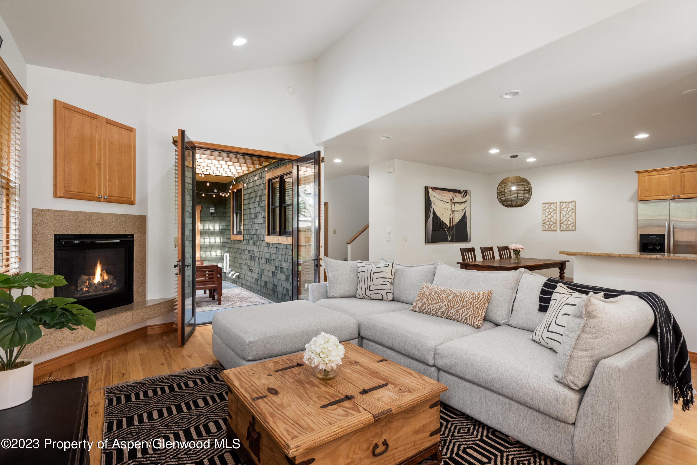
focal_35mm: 19
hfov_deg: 86.9
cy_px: 232
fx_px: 368
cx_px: 348
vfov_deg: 64.6
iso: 1000
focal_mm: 19
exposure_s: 1/15
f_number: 7.1
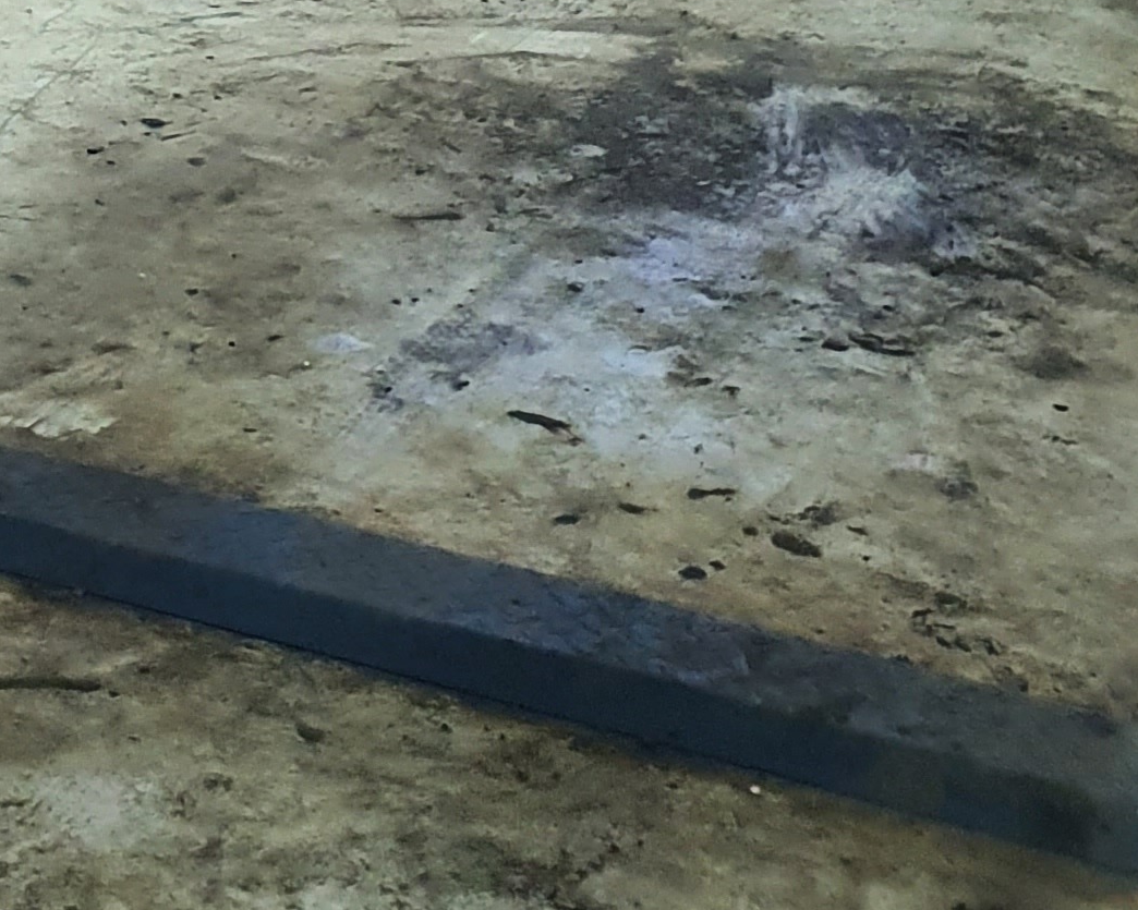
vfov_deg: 13.0
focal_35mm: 98
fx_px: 3300
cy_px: -1076
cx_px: 59
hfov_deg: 19.1
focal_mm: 4.3
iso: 400
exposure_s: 1/50
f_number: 2.4
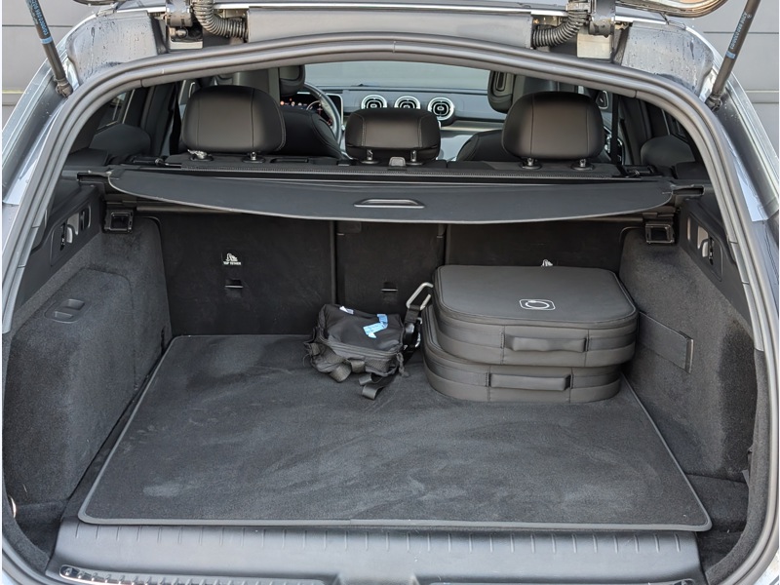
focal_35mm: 49
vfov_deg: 29.7
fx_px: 1104
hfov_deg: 38.9
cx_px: 390
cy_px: 292
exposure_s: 1/295
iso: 311
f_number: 1.68
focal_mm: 6.9
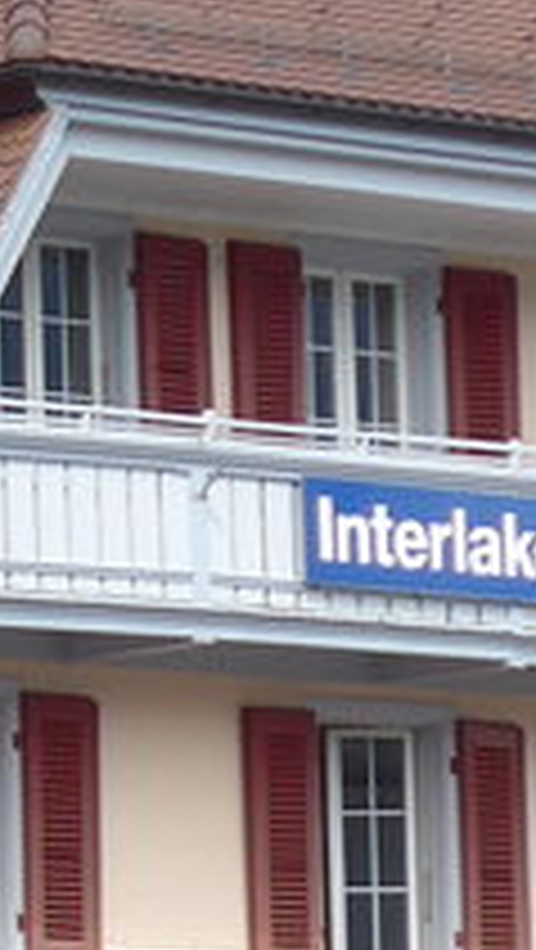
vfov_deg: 5.9
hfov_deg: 3.3
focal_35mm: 365
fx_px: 9204
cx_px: -811
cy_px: 932
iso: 80
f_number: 3.5
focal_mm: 12
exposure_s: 1/500
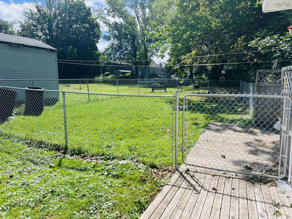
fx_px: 219
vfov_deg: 53.1
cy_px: 110
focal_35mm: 26
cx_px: 146
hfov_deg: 67.3
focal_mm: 5.7
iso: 50
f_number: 1.5
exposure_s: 1/3165
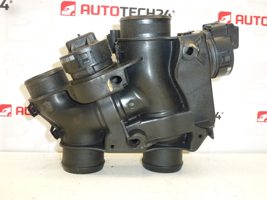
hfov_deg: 60.0
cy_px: 100
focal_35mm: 30
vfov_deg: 46.8
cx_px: 134
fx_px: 231
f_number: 3.5
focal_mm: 5.4
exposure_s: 1/60
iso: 250
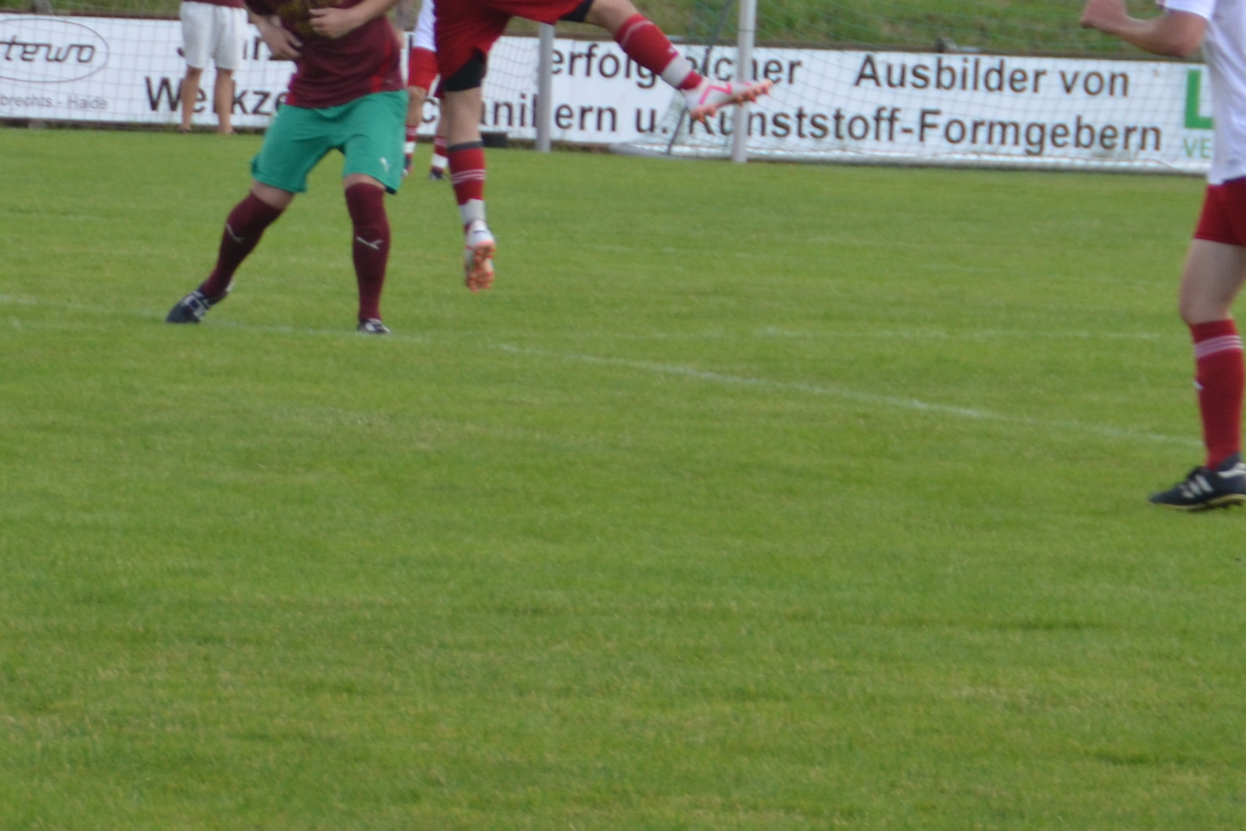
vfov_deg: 3.6
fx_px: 13055
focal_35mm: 377
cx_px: 363
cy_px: 52
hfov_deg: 5.5
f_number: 6
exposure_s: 1/500
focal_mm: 105
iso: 400
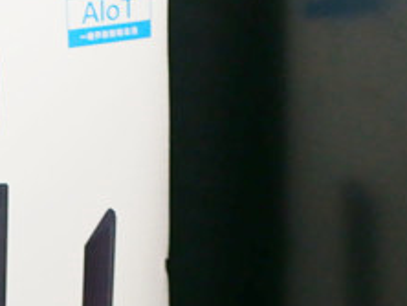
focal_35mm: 495
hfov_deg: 4.0
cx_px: -182
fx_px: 5826
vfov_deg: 3.0
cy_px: 458
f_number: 3.5
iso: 800
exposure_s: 1/80
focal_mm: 43
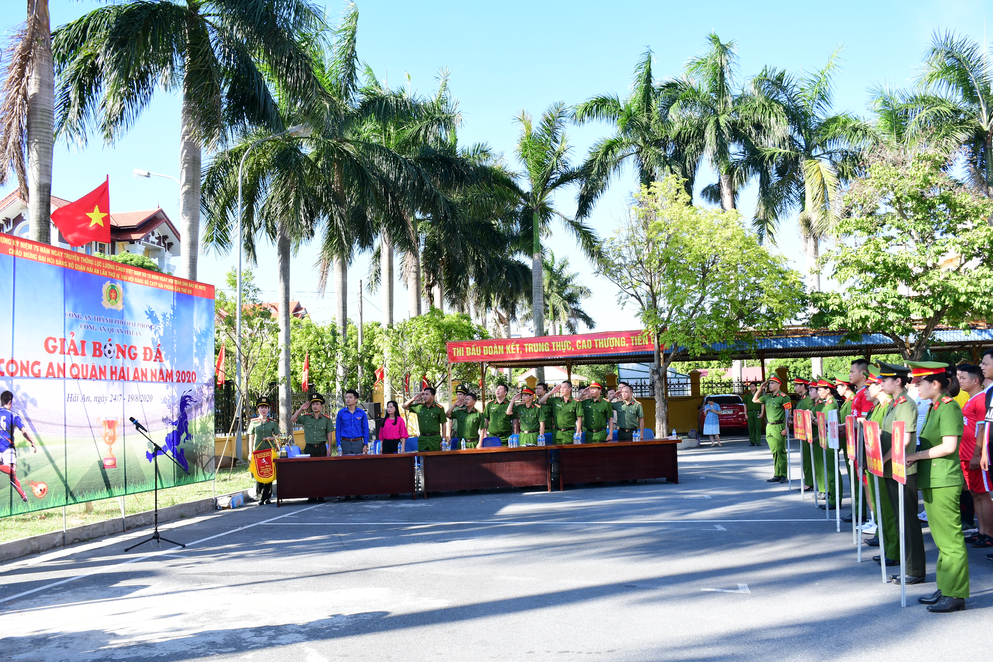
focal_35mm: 30
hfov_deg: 61.9
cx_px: 496
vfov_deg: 43.6
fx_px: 827
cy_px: 331
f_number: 6.3
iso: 200
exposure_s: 1/200
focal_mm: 20
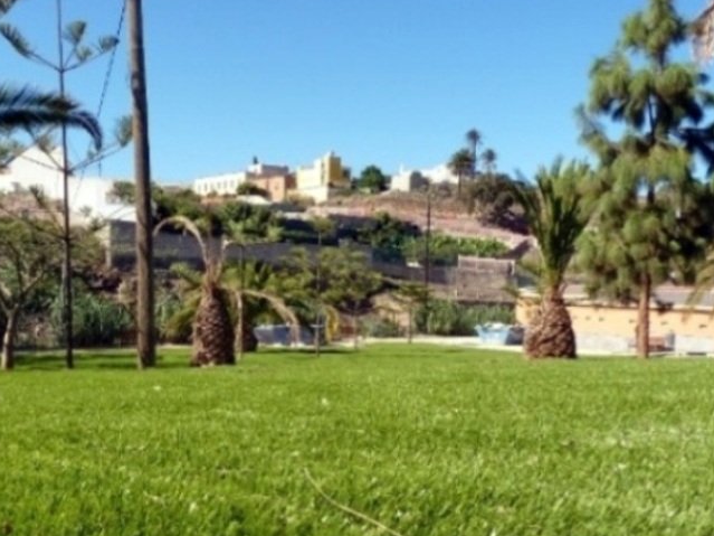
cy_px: 368
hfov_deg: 48.7
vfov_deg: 37.2
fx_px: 784
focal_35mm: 38
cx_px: 288
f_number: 5
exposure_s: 1/250
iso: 80
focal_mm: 4.8
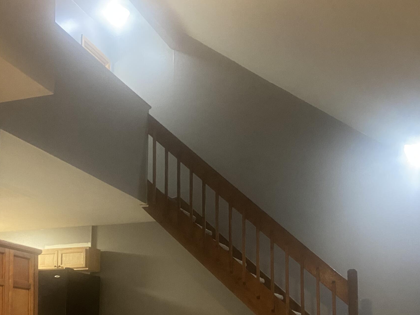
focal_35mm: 46
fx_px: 558
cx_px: 184
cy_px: 275
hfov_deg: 41.2
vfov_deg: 30.3
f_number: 1.8
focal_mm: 4.25
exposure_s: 1/30
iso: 500
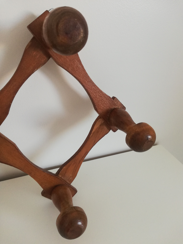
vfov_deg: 67.3
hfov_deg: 53.1
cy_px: 122
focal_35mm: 26
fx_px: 183
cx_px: 92
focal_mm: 3.81
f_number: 2.2
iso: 160
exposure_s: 1/50
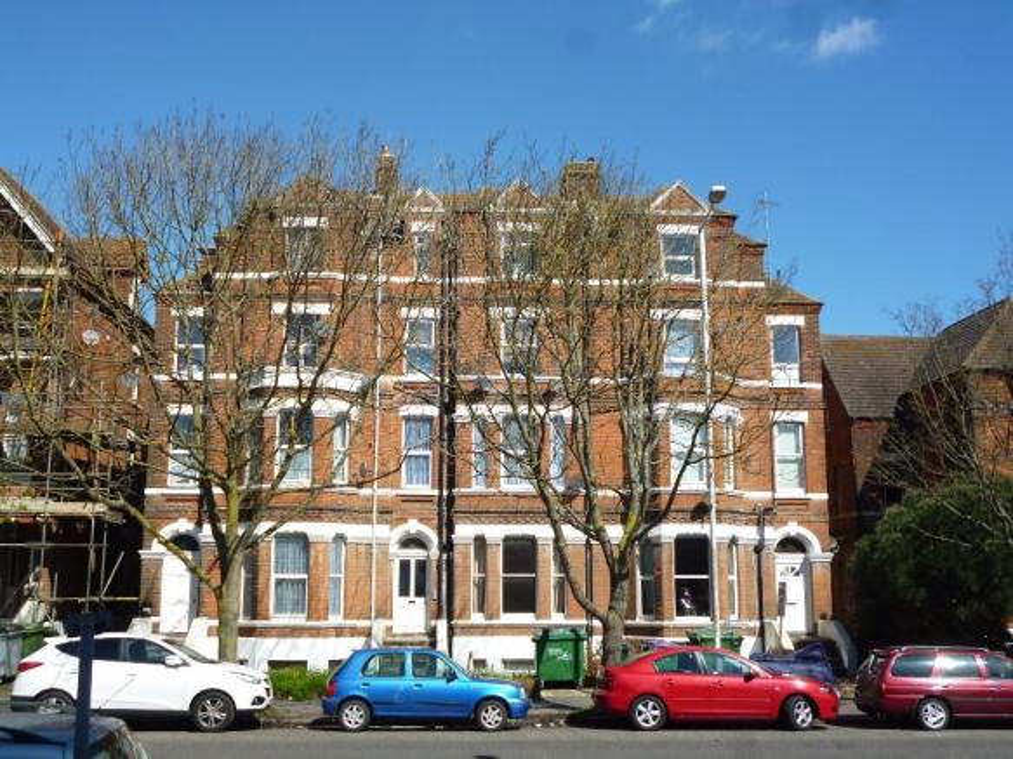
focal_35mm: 41
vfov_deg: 35.1
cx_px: 506
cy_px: 380
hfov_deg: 45.8
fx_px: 1200
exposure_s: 1/80
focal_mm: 7.3
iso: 100
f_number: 11
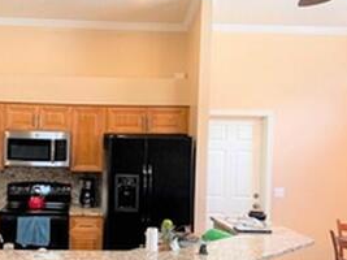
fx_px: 391
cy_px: 153
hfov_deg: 46.9
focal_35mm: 39
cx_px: 107
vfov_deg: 36.7
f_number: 1.5
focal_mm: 5.7
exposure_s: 1/60
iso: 64
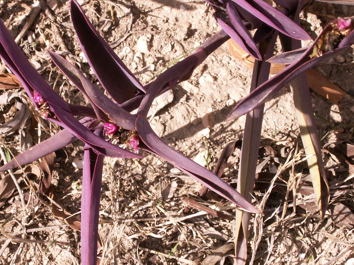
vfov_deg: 20.7
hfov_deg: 27.4
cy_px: 114
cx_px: 155
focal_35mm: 71
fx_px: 726
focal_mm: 10.3
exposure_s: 1/160
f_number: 7.1
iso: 50
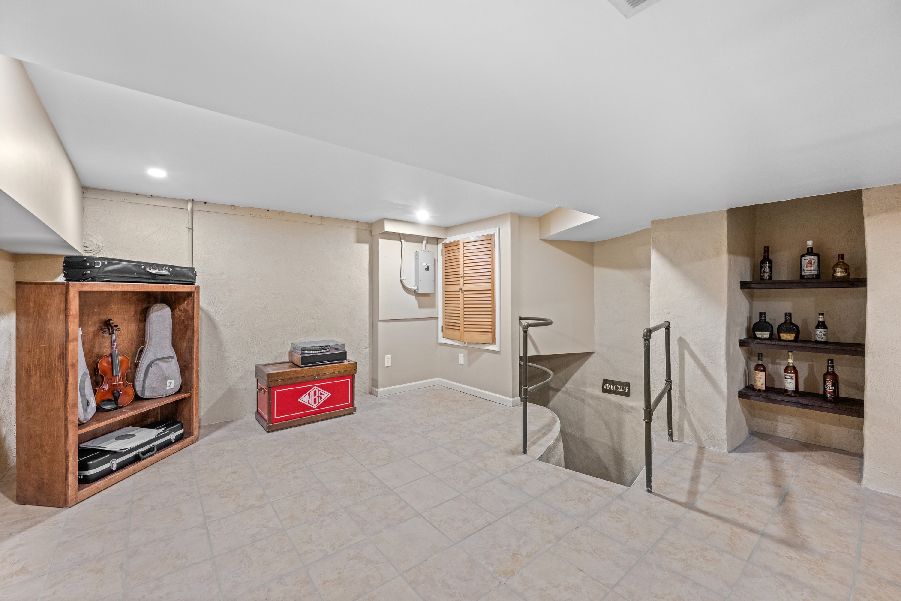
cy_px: 300
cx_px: 450
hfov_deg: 104.3
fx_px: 350
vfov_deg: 81.2
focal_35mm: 14
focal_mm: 14
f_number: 5.6
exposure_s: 1/4
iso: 800
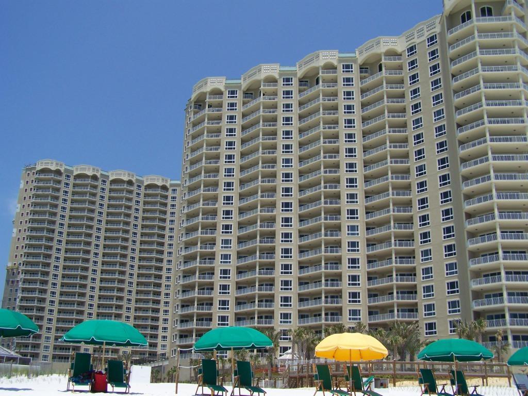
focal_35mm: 38
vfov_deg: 37.7
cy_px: 198
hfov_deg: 49.0
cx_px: 264
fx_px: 580
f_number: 4
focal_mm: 6.3
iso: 64
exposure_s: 1/800
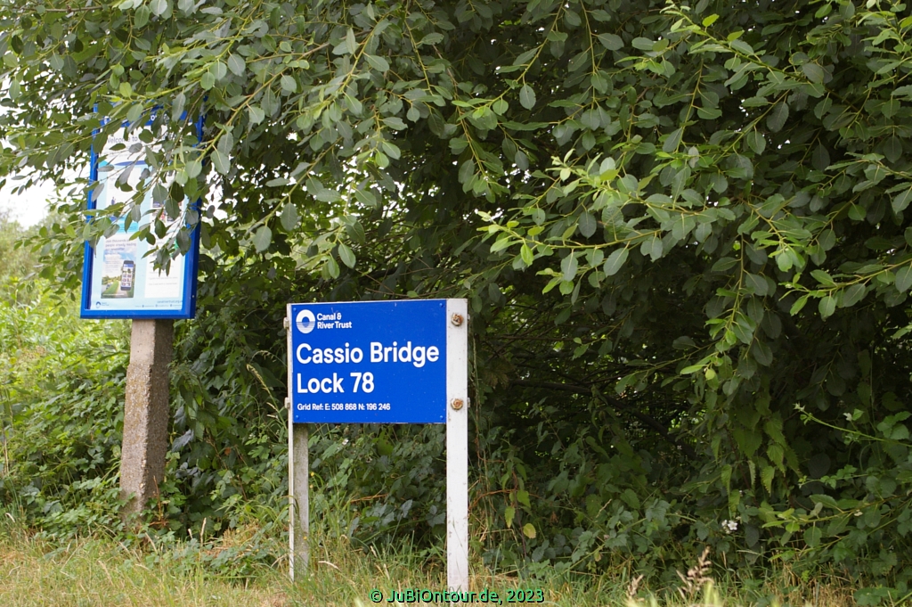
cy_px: 304
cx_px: 456
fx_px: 2088
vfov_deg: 16.5
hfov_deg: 24.6
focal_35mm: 82
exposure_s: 1/90
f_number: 5.6
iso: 400
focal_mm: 55
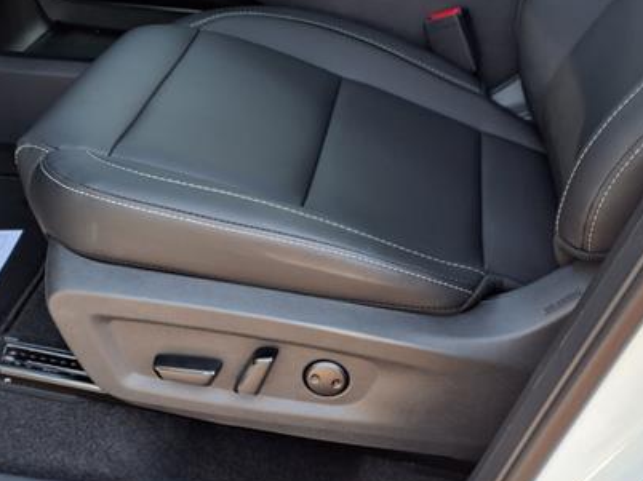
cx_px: 317
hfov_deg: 43.9
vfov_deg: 33.4
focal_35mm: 43
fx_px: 798
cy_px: 299
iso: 40
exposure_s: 1/143
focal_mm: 3.58
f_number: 1.9
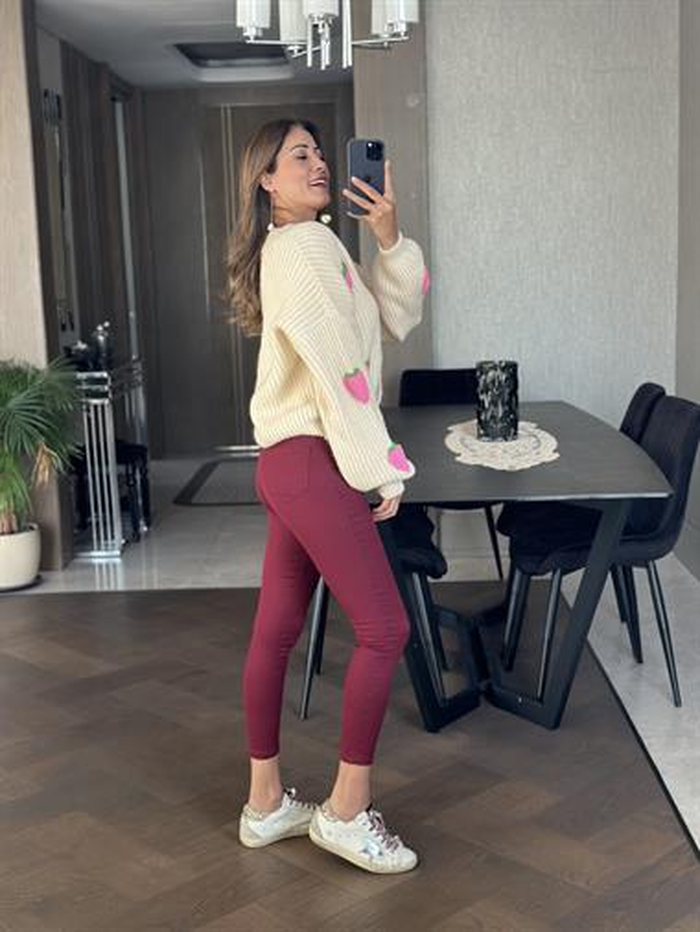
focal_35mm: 48
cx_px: 350
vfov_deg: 39.6
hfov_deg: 30.3
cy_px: 466
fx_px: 1293
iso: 125
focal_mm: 6.86
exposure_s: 1/78
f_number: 1.78
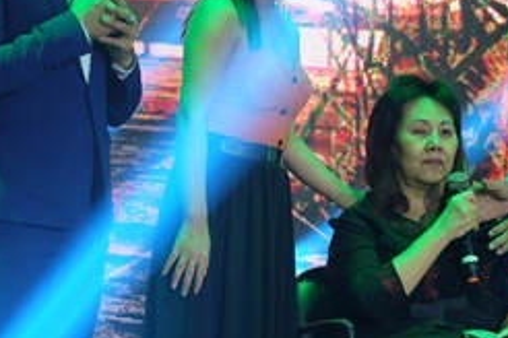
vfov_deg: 5.3
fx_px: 3640
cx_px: 394
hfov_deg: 8.0
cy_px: 149
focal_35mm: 258
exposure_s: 1/140
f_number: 5.2
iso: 3200
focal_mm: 84.8
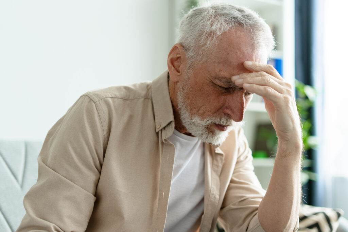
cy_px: 116
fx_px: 483
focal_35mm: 50
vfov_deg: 27.0
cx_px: 174
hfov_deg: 39.6
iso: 160
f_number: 2
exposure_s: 1/200
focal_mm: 50
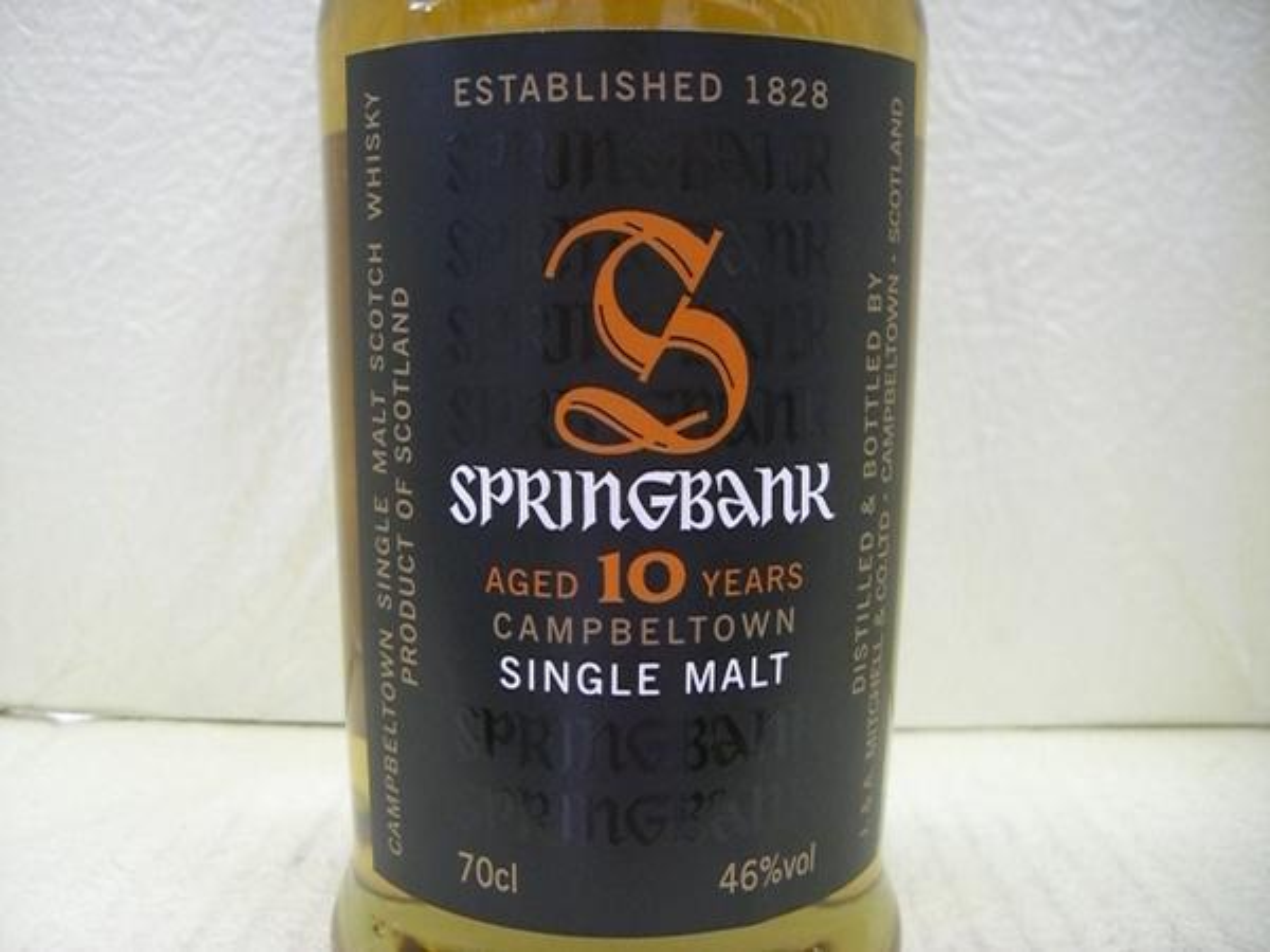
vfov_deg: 37.7
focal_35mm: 38
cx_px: 635
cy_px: 476
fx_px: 1394
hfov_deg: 49.0
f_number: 2.7
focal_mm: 6.2
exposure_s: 1/80
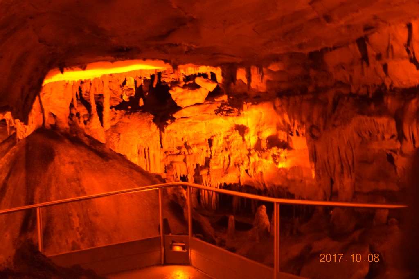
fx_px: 628
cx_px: 210
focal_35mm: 54
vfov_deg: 25.0
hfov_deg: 36.9
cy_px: 140
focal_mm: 36
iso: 6400
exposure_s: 1/5
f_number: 4.8
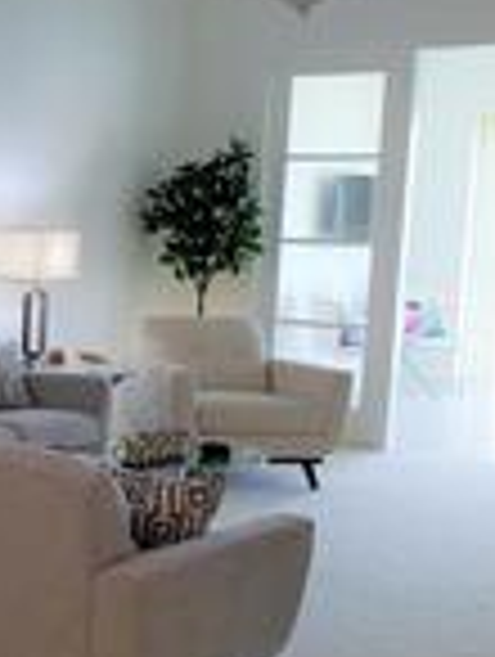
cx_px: -207
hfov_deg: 18.8
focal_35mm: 71
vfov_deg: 27.2
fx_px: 1350
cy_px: 428
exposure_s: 1/60
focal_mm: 4.3
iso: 64
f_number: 2.4
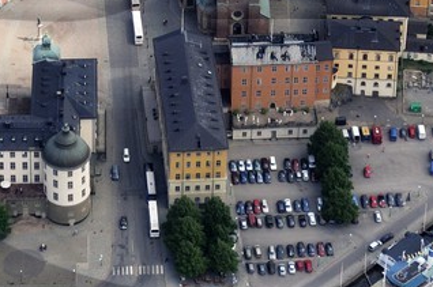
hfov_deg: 9.8
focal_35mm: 211
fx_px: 2534
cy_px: -201
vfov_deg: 6.4
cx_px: 233
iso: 100
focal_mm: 28
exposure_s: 1/1000
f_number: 4
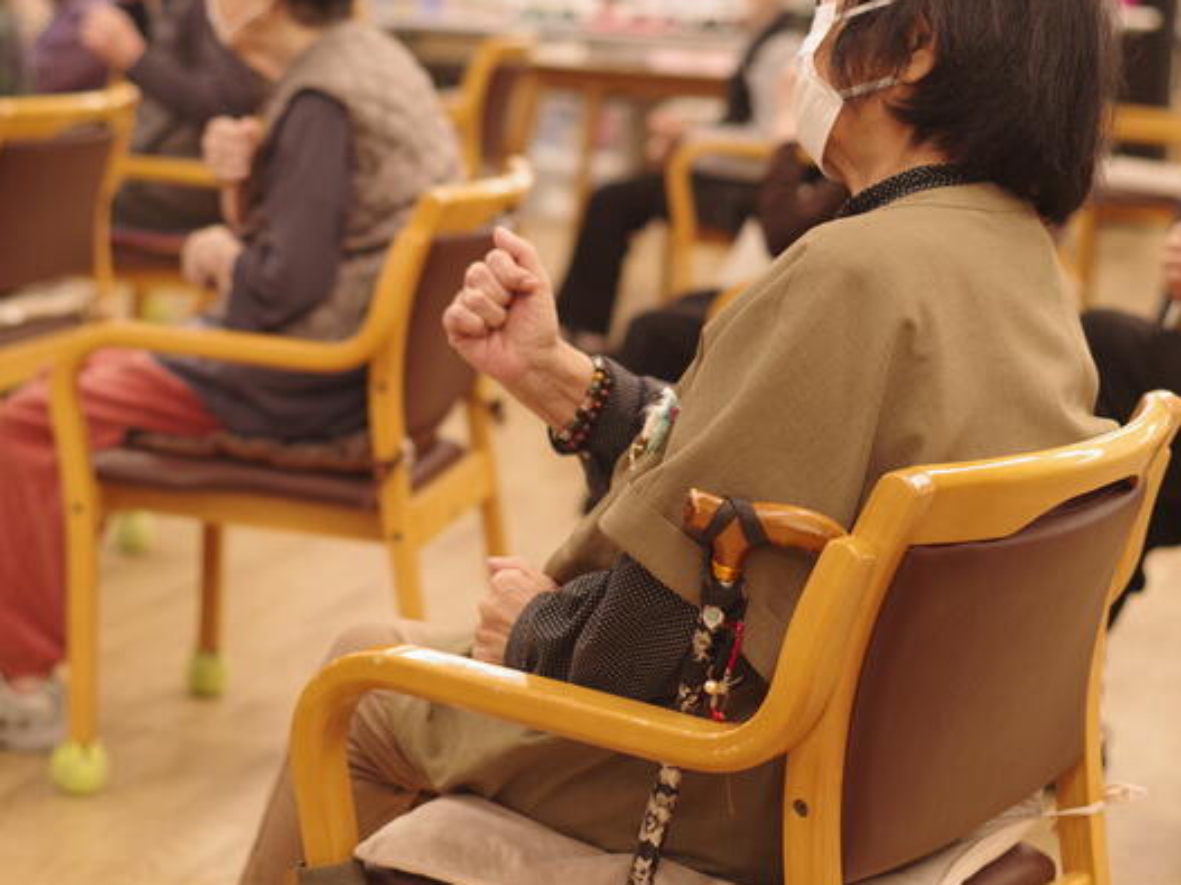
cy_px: 442
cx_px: 565
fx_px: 2797
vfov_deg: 18.0
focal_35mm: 82
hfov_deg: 23.8
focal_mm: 50
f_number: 2.5
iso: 800
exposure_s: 1/200
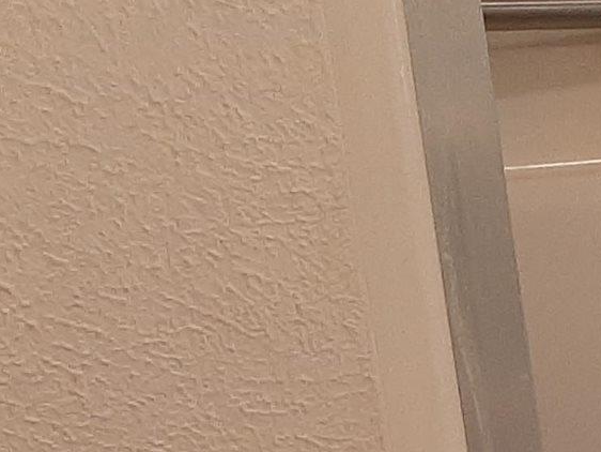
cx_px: 1505
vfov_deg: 10.0
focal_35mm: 142
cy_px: 752
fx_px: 2466
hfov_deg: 11.3
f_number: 1.7
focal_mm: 3.93
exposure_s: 1/60
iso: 80
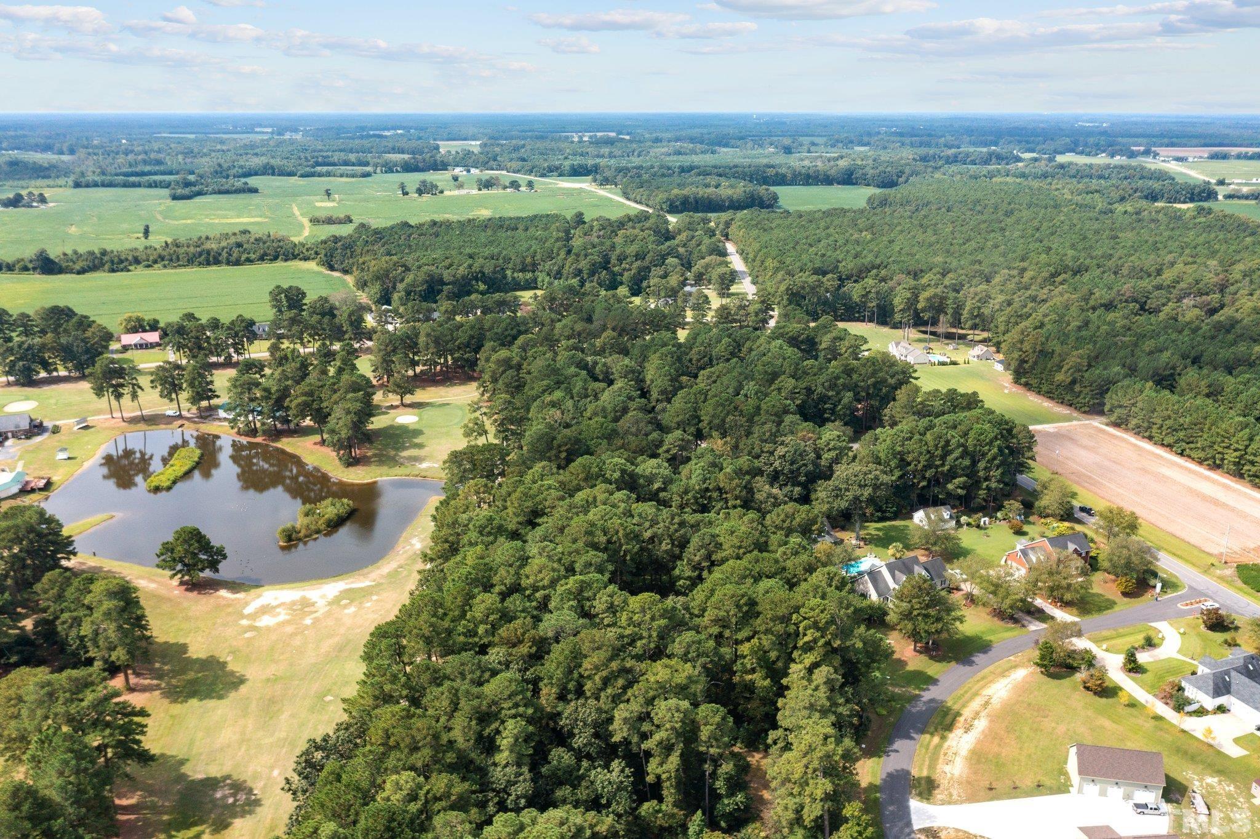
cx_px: 630
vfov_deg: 46.4
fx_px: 980
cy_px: 420
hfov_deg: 65.5
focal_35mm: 28
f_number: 4.5
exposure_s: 1/1000
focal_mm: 10.26
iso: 100
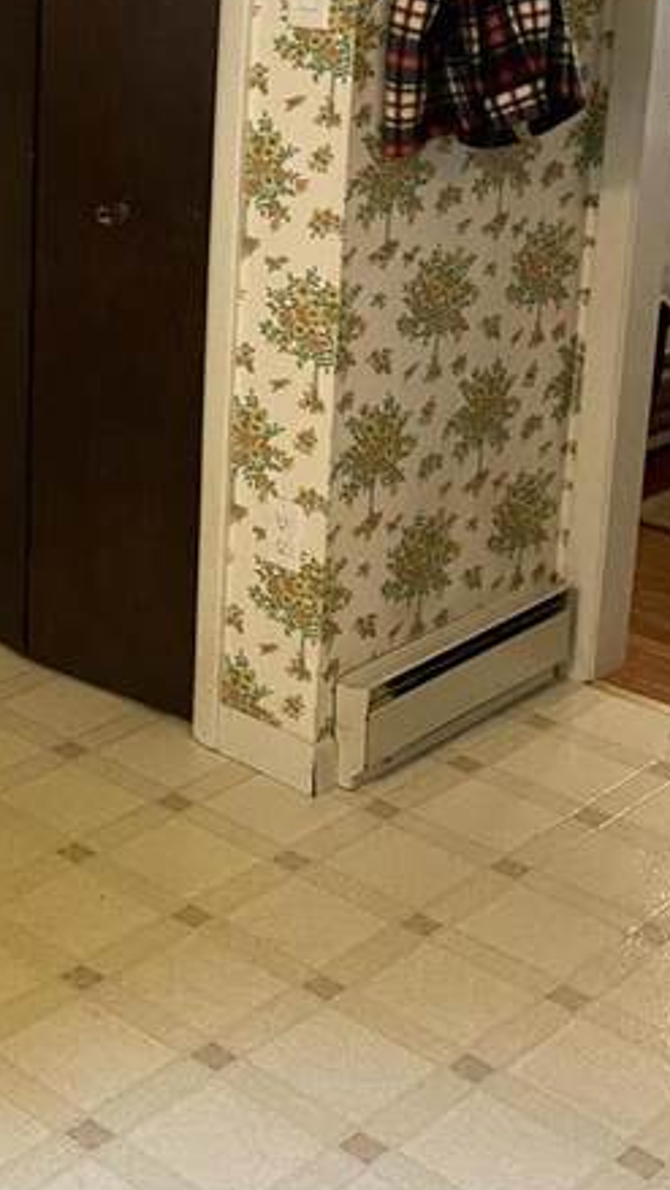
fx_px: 1958
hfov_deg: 18.6
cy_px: 309
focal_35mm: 62
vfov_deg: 33.2
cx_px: -73
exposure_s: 1/30
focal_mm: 4.25
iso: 640
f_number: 1.8
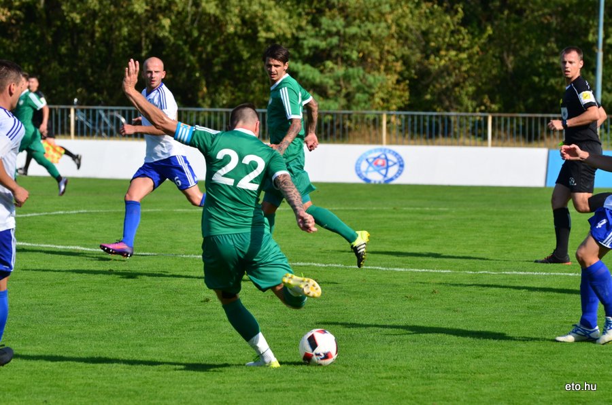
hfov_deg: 7.6
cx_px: 306
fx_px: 4580
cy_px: 202
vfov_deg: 5.1
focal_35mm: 270
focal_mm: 180
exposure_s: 1/1250
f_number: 6.3
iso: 250
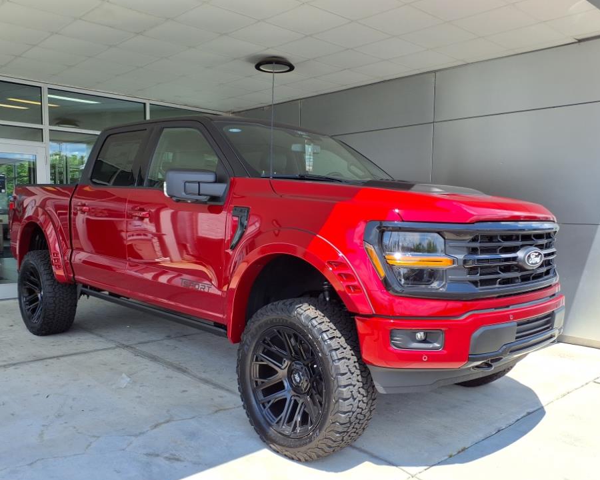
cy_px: 255
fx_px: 533
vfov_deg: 48.5
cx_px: 309
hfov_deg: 58.8
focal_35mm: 30
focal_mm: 3.58
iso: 40
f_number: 1.9
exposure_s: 1/1111
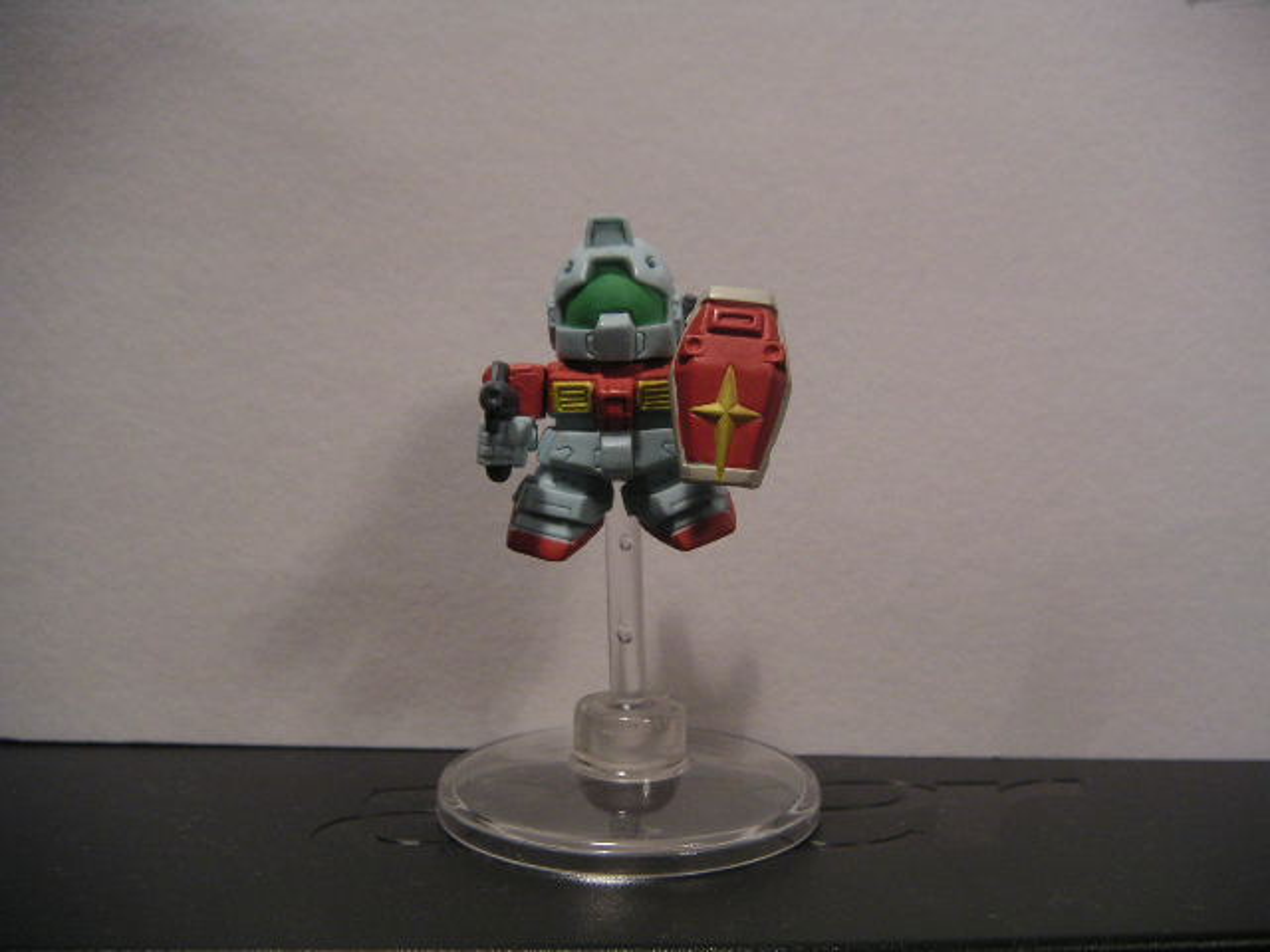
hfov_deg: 42.9
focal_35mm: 44
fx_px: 1614
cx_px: 635
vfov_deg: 32.9
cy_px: 476
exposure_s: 1/4
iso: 100
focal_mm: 6.8
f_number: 2.9
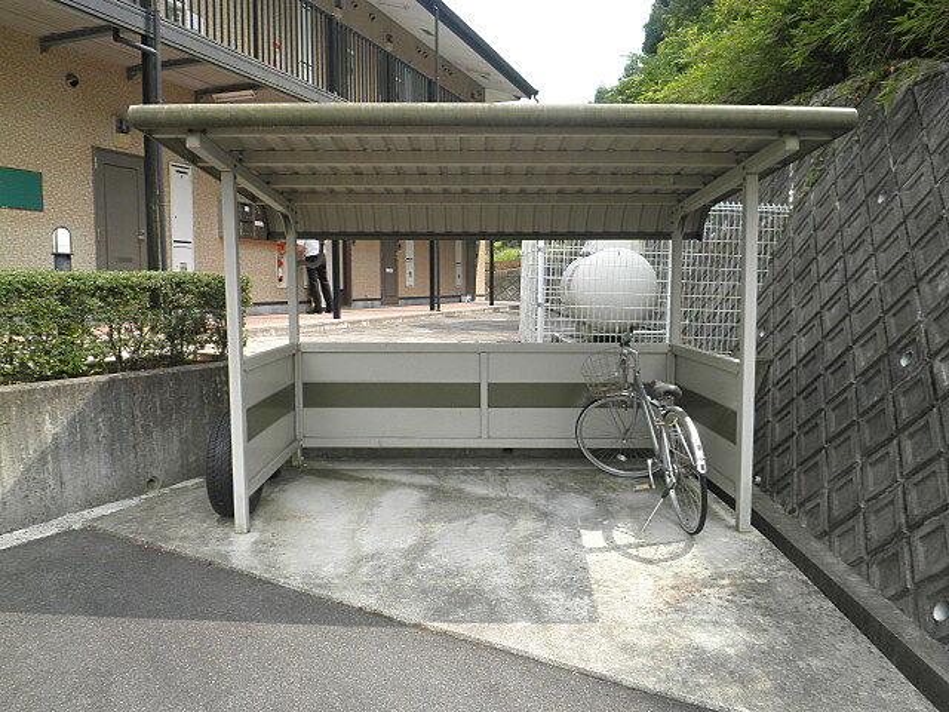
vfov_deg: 53.1
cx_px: 474
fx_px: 713
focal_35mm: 26
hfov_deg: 67.3
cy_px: 356
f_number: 2.8
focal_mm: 4.7
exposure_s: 1/400
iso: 64
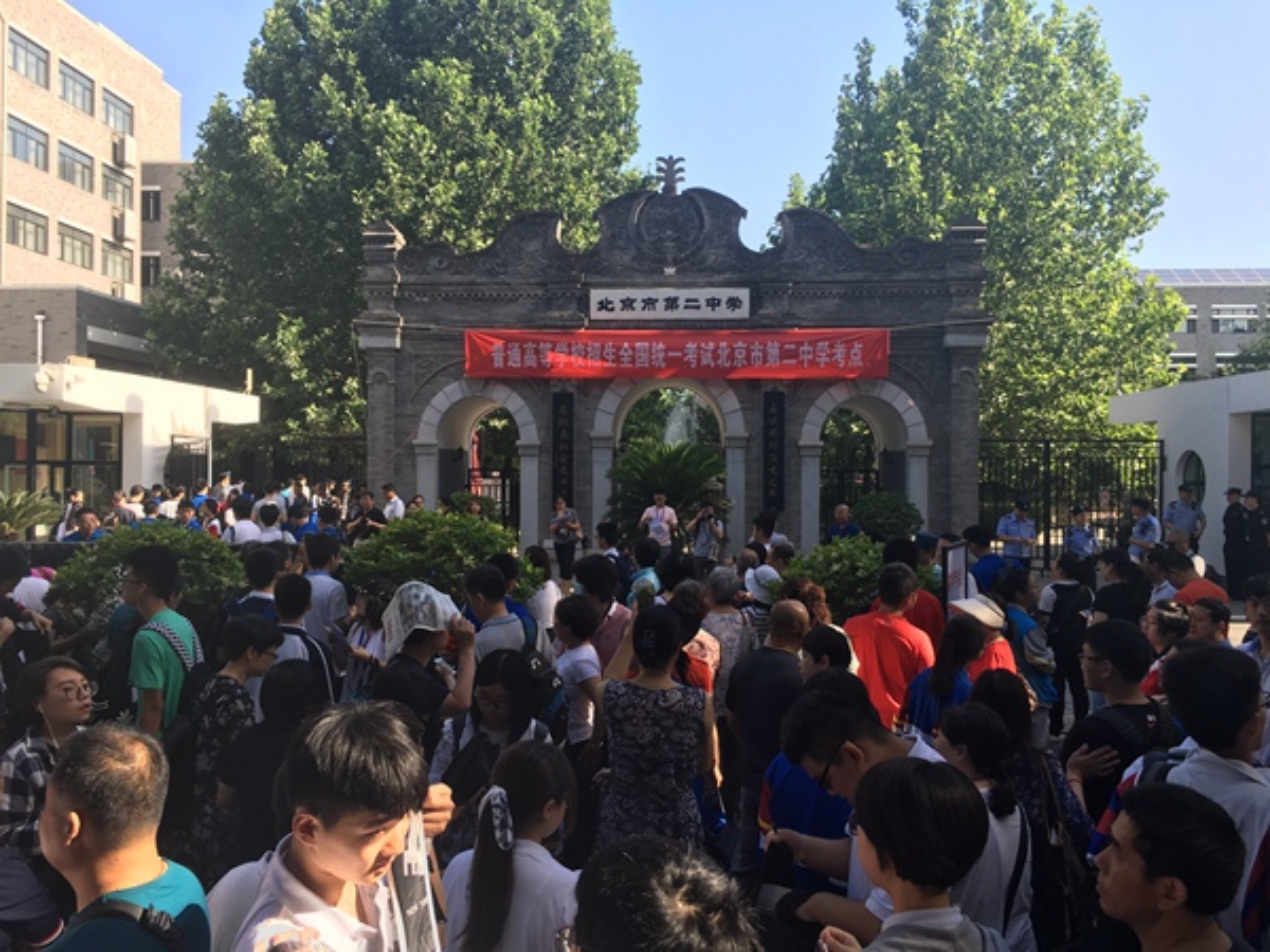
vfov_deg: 48.2
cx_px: 635
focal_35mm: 29
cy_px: 476
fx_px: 1064
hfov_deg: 61.7
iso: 25
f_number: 2.2
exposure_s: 1/420
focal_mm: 4.15
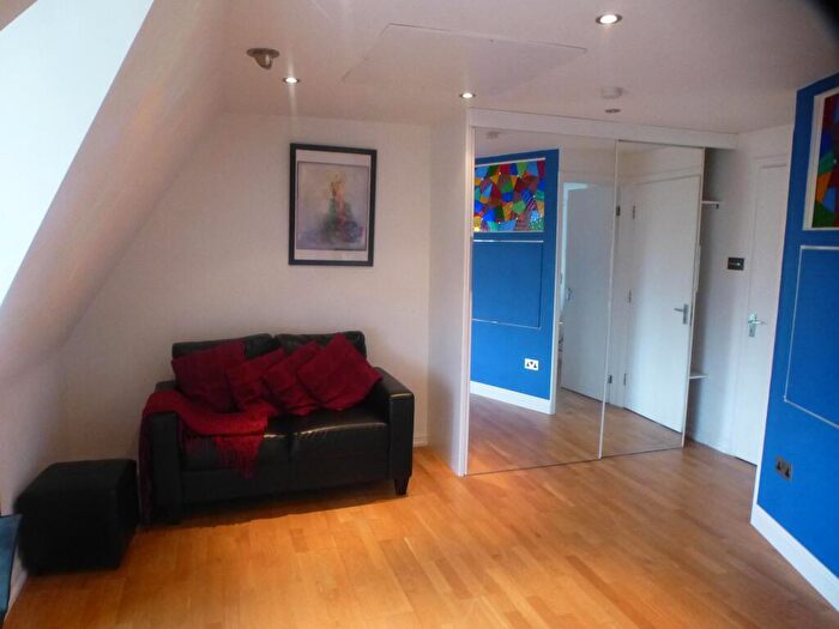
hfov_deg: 71.6
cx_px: 420
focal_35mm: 24
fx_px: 582
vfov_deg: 56.8
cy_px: 314
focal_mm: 4.3
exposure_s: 1/60
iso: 800
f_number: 3.3
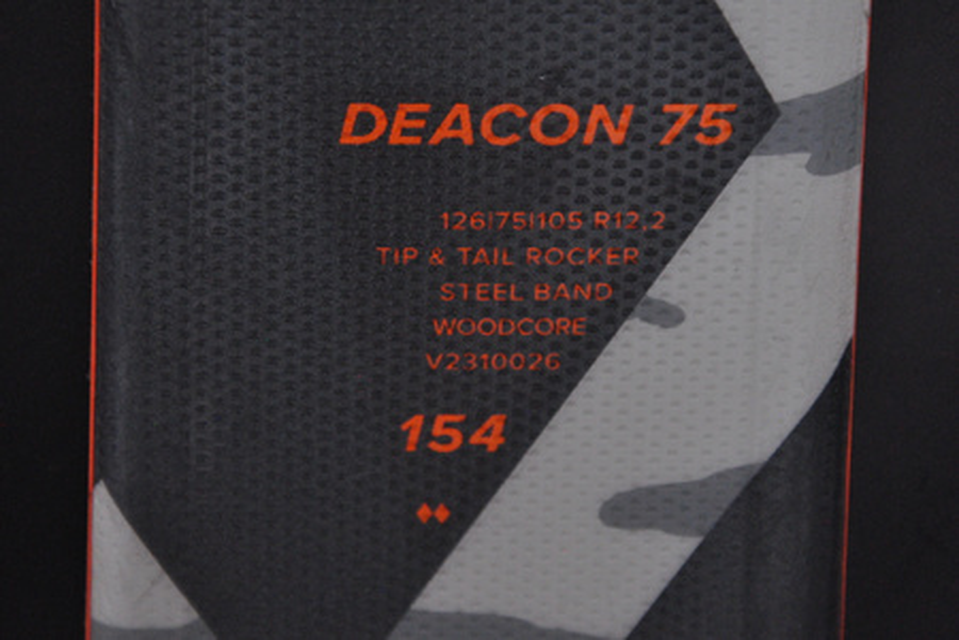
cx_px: 480
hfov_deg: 13.0
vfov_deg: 8.7
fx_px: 4195
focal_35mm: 158
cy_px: 320
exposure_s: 1/125
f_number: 8
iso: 3200
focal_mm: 105
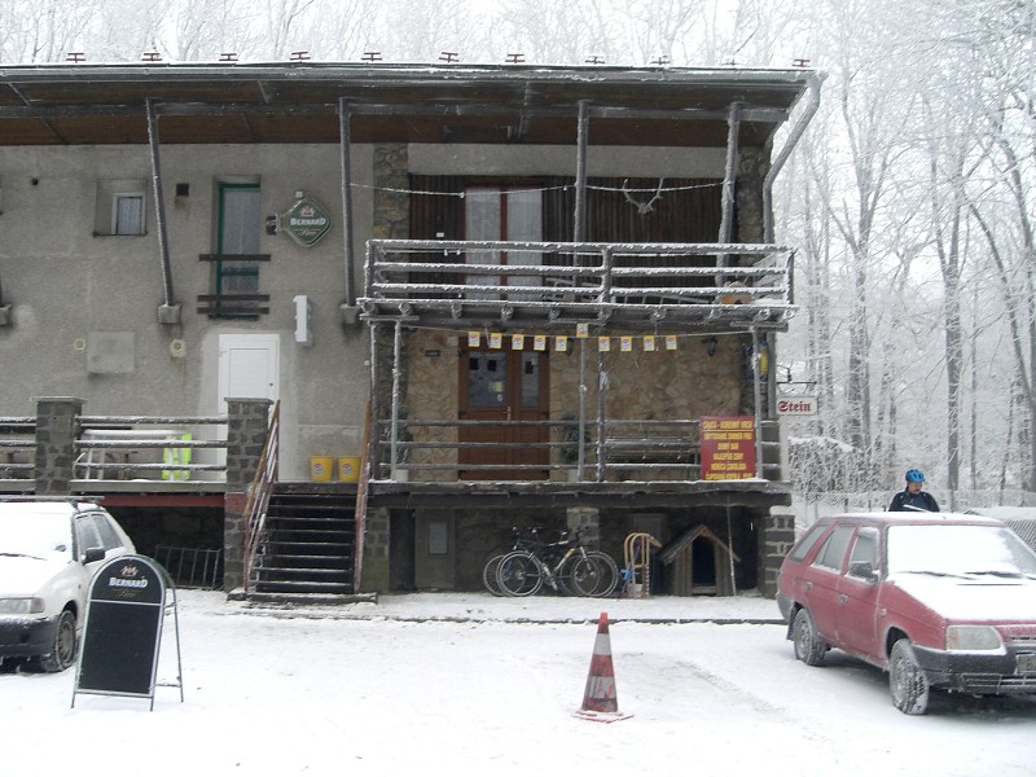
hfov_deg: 49.0
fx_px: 1137
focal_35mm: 38
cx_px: 518
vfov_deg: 37.7
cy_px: 388
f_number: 3.1
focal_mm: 6.3
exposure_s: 1/80
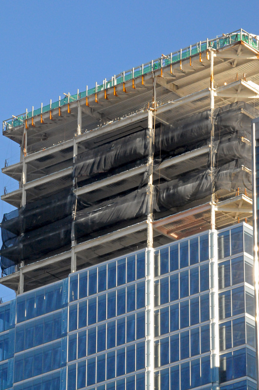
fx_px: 2758
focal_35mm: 255
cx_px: 130
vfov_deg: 8.1
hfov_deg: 5.4
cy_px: 195
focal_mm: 170
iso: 3200
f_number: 36
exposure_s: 1/60
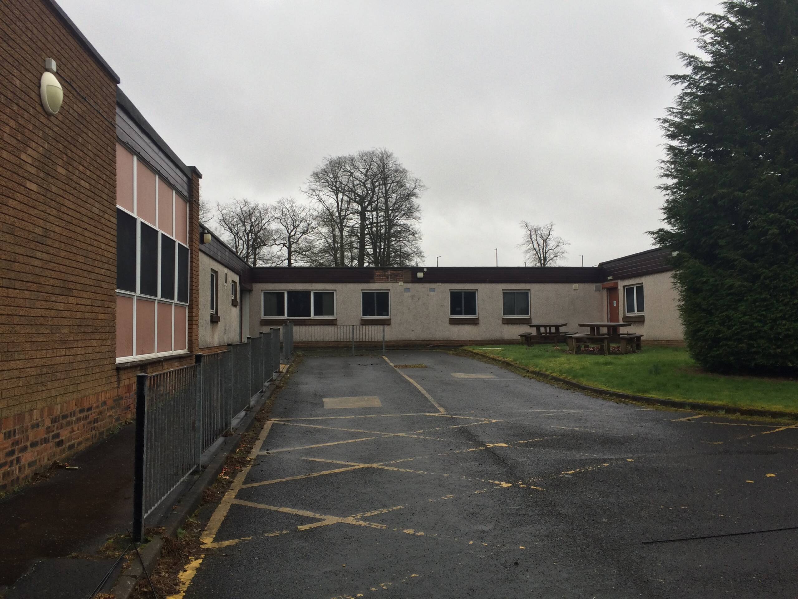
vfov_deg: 48.2
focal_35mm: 29
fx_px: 669
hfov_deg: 61.7
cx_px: 399
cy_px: 300
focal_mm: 4.15
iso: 32
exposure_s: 1/192
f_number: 2.2
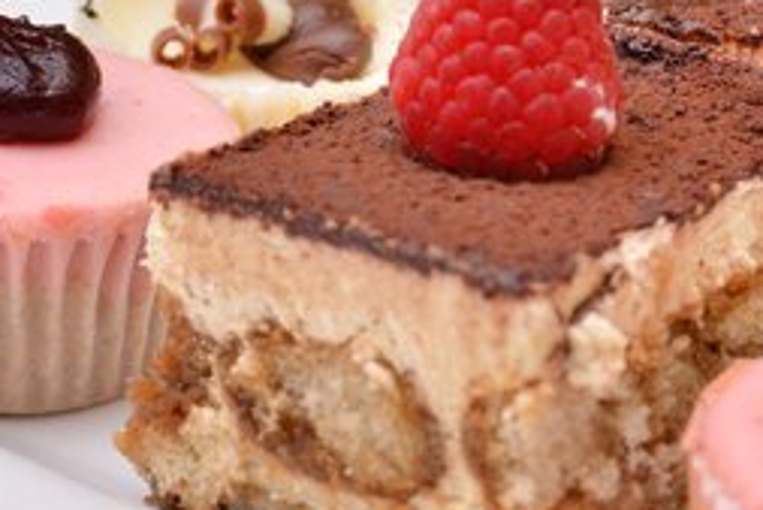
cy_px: 103
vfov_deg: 8.7
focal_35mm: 158
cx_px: 866
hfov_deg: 12.7
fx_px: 3350
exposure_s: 1/200
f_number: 9
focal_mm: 50
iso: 400
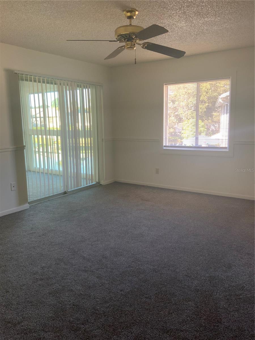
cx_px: 128
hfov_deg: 48.2
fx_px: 285
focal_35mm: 29
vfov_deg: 61.7
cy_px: 170
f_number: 1.8
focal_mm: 3
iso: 50
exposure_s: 1/60
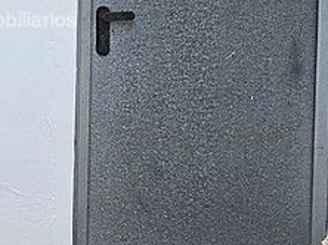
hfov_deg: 23.6
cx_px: -71
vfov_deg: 19.0
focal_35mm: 75
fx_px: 710
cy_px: -6
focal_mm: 2.2
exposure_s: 1/185
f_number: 2.2
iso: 50
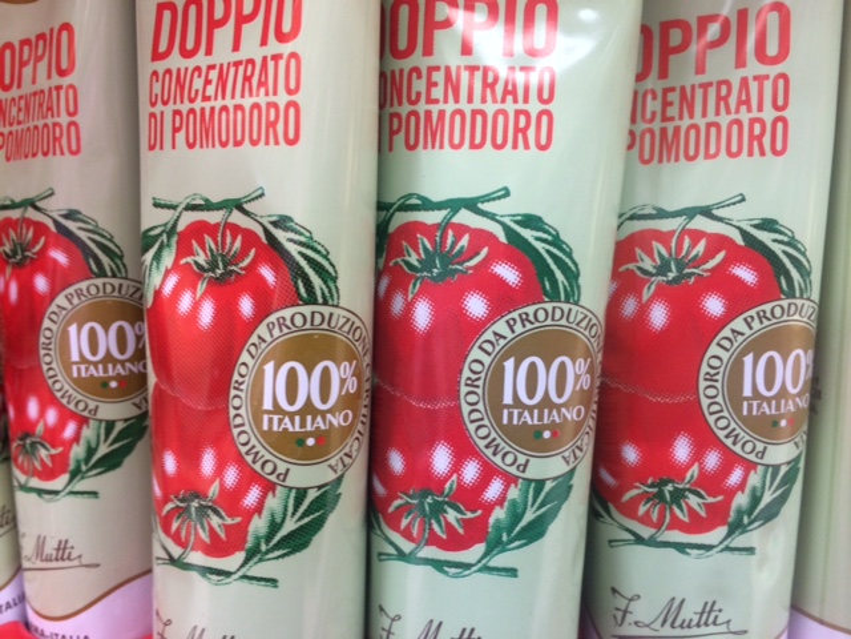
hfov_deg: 61.7
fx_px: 713
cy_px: 320
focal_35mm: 29
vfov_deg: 48.2
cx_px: 426
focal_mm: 4.15
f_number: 2.2
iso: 80
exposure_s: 1/33
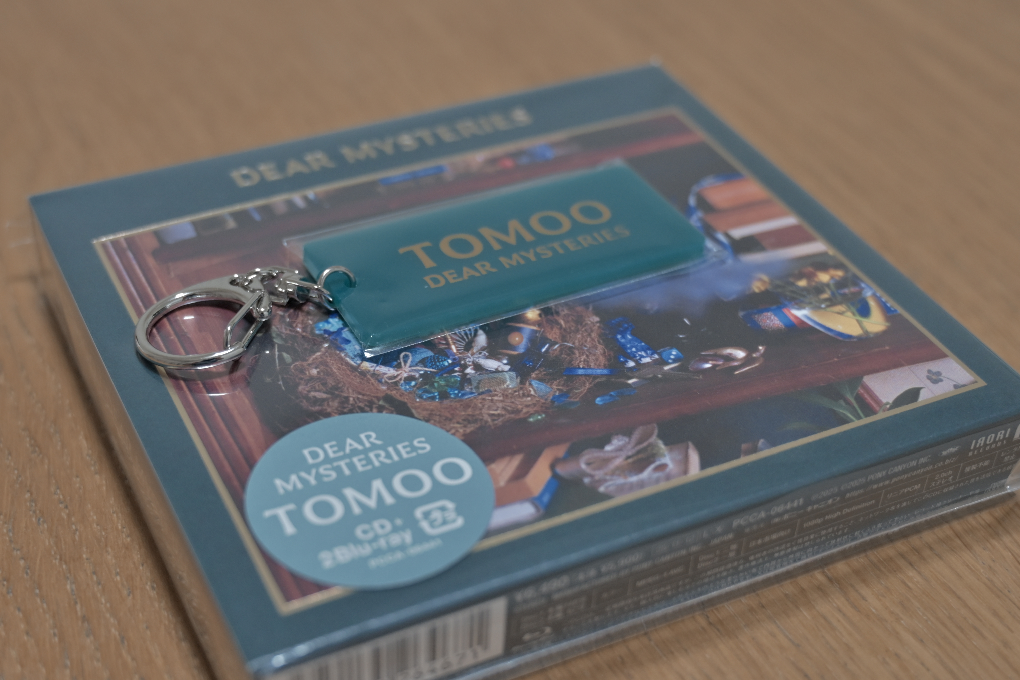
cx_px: 463
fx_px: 1473
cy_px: 421
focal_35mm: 52
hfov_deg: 38.2
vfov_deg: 25.9
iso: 800
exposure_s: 1/80
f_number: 4
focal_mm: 35
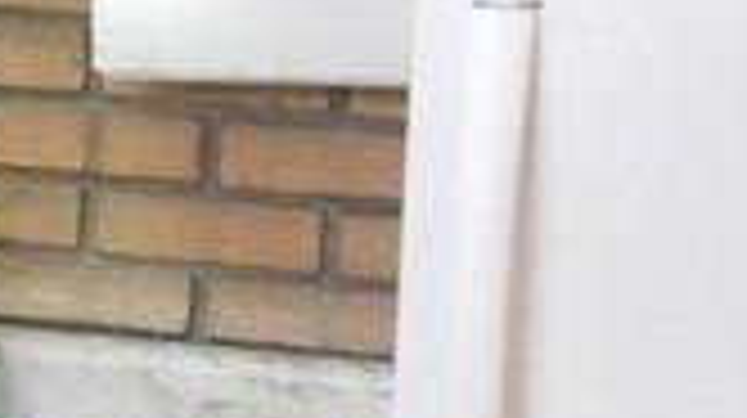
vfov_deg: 8.2
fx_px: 2929
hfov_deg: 13.6
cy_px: 342
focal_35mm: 148
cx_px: -392
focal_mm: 4
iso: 400
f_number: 3
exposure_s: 1/13
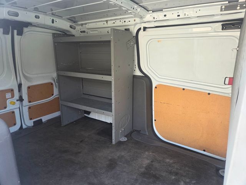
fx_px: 163
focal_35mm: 23
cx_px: 123
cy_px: 92
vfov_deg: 58.9
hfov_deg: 73.9
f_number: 1.8
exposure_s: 1/180
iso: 160
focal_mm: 5.4
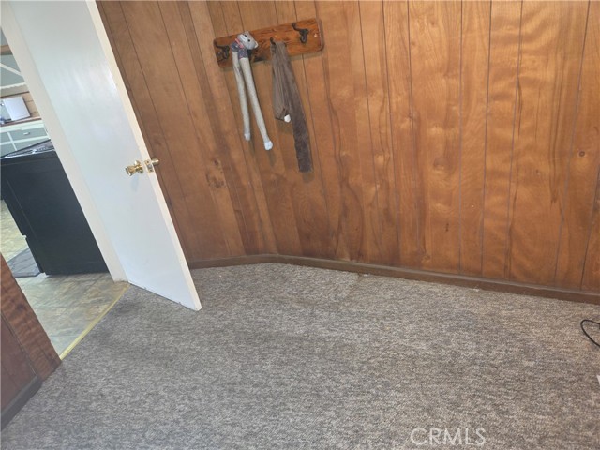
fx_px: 399
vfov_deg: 58.9
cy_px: 225
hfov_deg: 73.9
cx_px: 300
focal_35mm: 23
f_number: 1.8
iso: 125
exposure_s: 1/15
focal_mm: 5.4
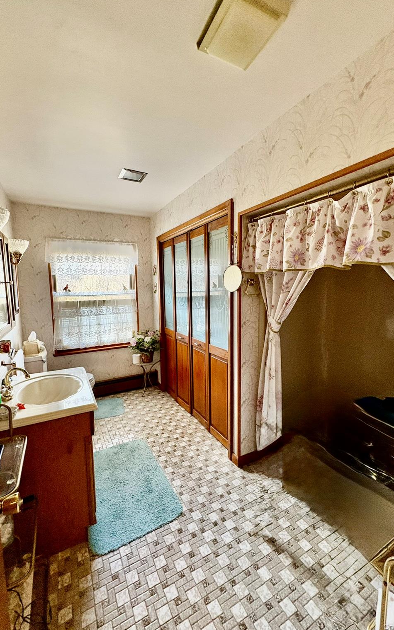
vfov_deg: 101.5
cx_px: 192
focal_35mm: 15
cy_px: 314
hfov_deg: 74.8
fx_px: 258
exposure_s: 1/60
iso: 320
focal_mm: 2.22
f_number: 2.2
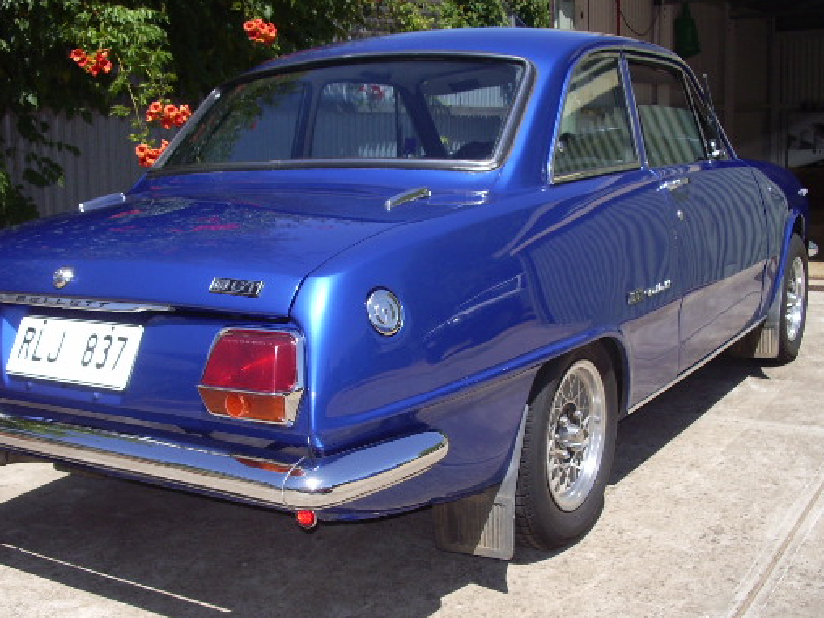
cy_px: 340
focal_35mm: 44
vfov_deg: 32.9
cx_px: 353
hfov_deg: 42.8
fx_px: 1048
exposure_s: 1/500
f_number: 4.3
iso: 80
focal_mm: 5.8
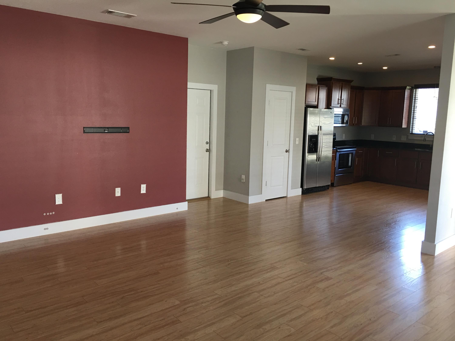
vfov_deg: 48.2
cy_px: 170
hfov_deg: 61.7
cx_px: 228
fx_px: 381
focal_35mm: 29
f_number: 2.2
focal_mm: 4.15
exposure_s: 1/30
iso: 32
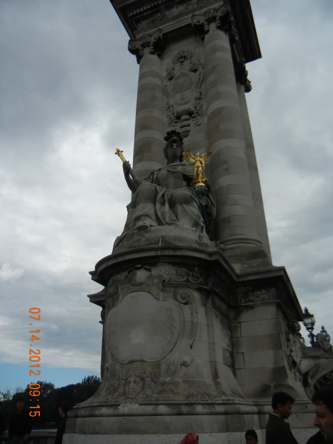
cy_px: 222
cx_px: 166
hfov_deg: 46.8
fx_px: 385
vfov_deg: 60.0
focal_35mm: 30
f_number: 7
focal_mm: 5.4
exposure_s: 1/676
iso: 160
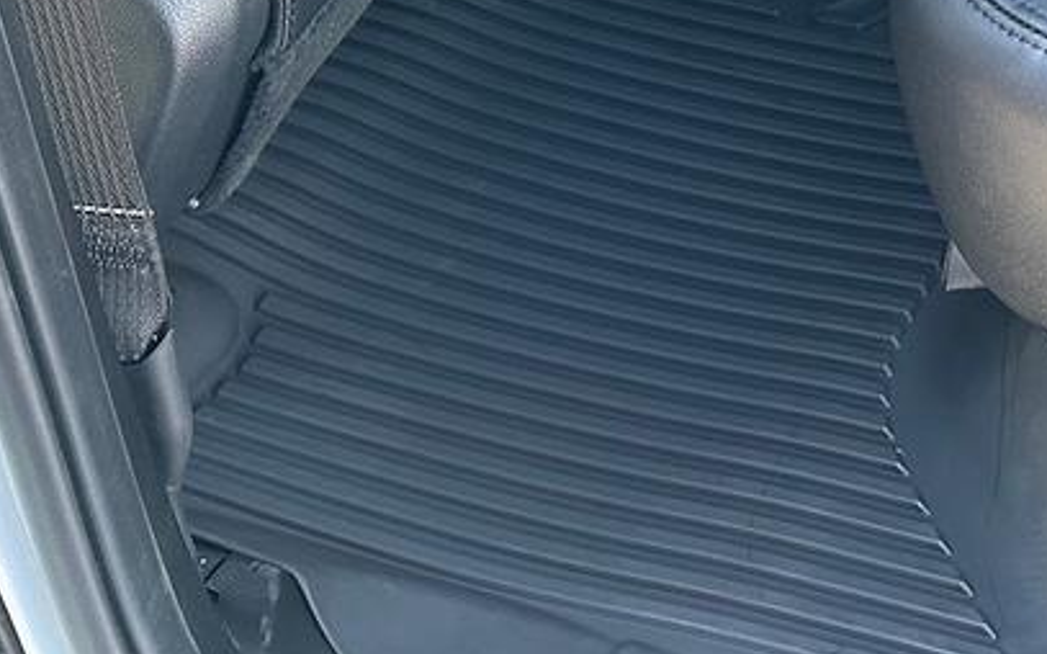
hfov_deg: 22.5
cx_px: 1433
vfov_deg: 14.3
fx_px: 2282
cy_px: -533
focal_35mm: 80
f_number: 1.78
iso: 200
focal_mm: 6.86
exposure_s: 1/121
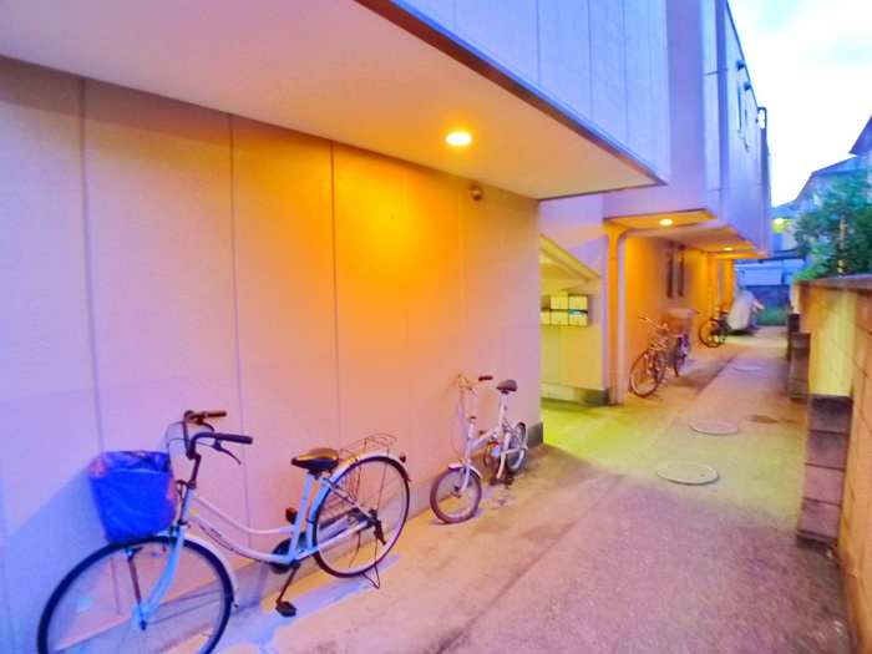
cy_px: 327
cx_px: 436
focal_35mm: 24
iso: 400
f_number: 2
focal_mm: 5.1
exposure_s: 1/2
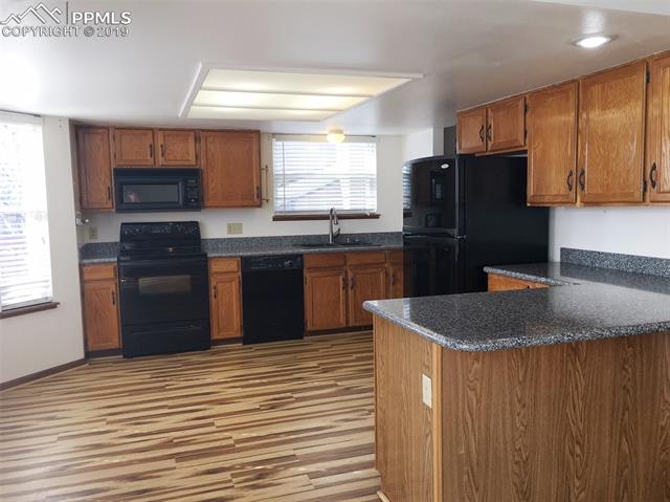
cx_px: 335
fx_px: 561
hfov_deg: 61.7
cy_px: 251
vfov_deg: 48.2
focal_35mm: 29
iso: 32
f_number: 2.2
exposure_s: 1/120
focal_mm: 4.15
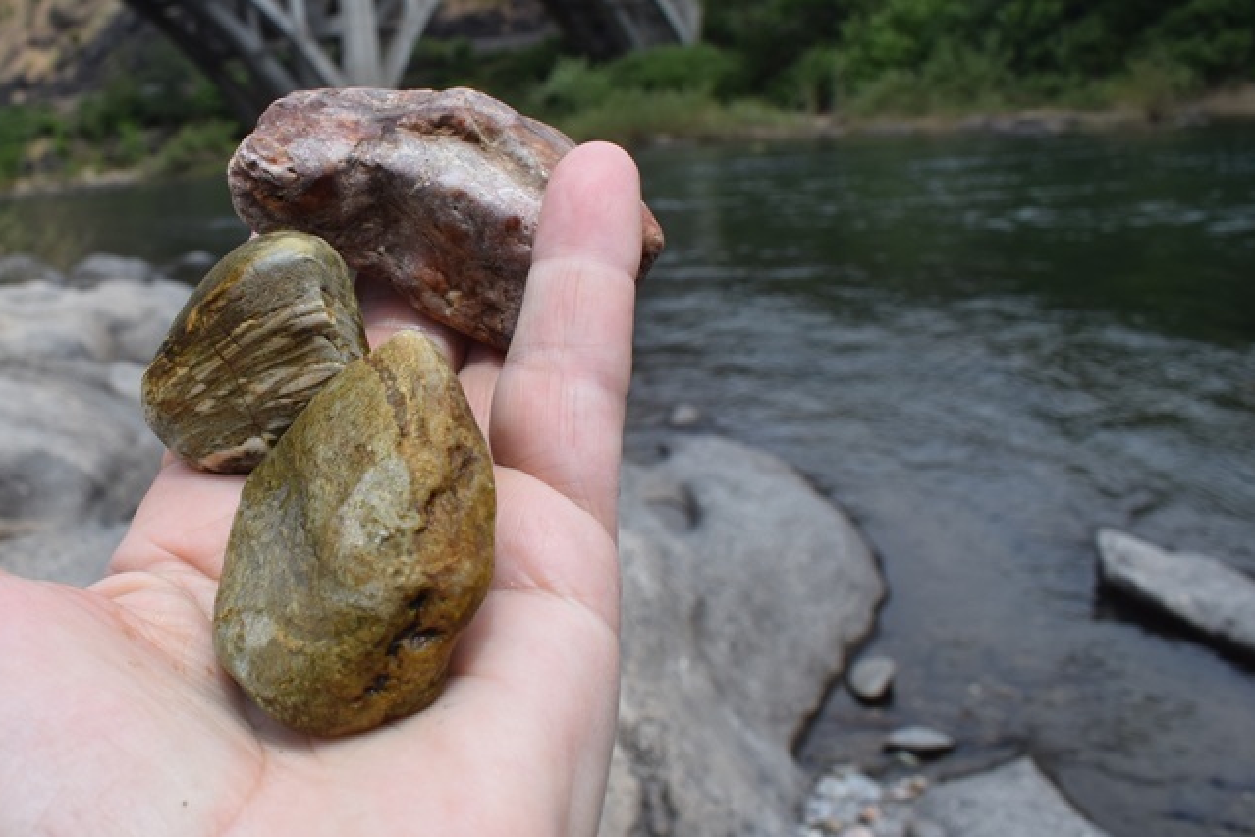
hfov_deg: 49.4
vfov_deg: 35.0
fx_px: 1325
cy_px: 397
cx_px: 375
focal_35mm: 38
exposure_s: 1/400
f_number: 10
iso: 200
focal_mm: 18
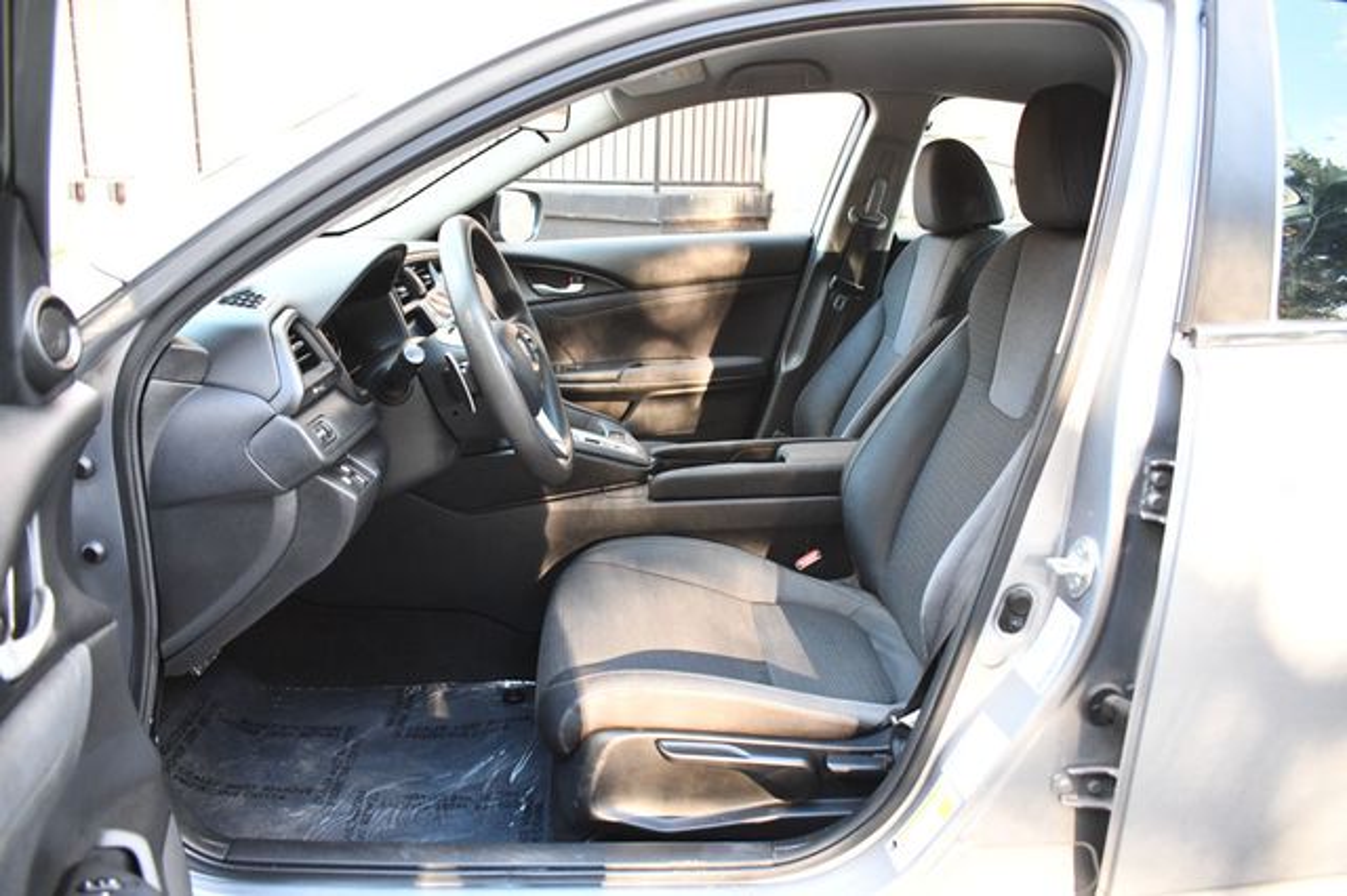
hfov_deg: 67.4
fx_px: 1010
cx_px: 674
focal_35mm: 27
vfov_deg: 47.9
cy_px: 448
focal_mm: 18
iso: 2000
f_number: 3.5
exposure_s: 1/125
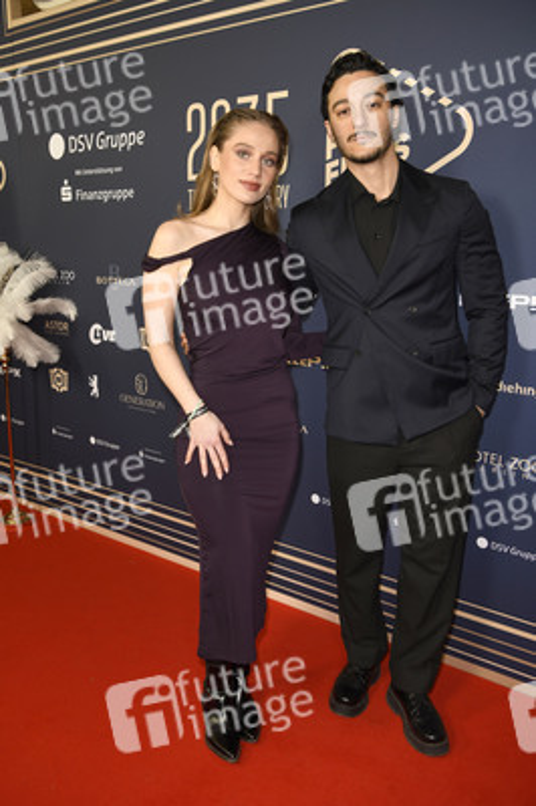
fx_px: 716
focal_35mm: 32
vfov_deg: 58.8
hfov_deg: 41.0
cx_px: 268
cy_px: 403
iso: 640
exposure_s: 1/320
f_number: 5
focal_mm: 32
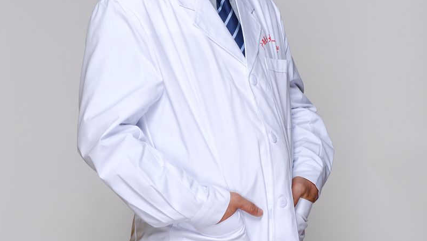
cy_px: 137
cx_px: 212
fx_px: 1506
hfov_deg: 16.1
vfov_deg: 9.1
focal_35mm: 133
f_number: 5
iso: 250
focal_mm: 56
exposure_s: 1/160
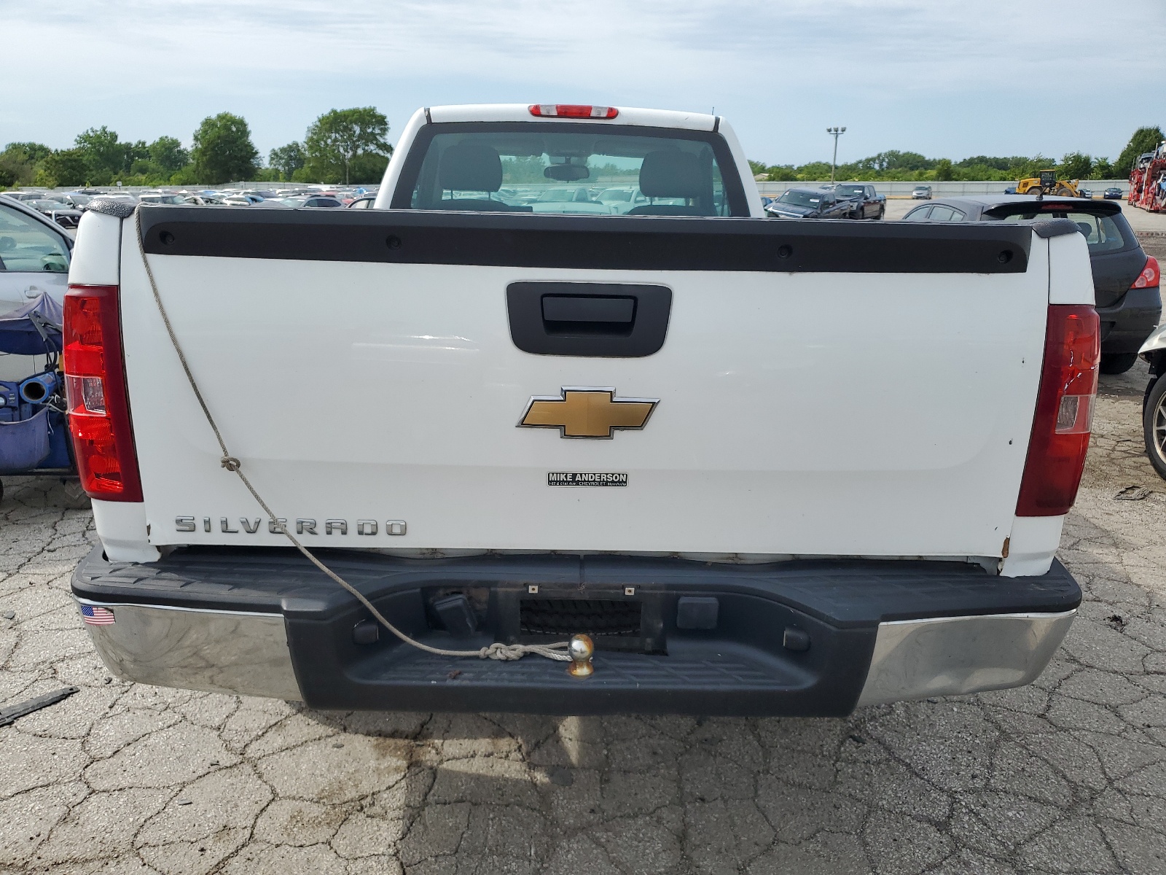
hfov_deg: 67.3
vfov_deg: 53.1
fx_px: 876
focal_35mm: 26
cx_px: 583
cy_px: 438
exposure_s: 1/3333
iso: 50
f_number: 1.5
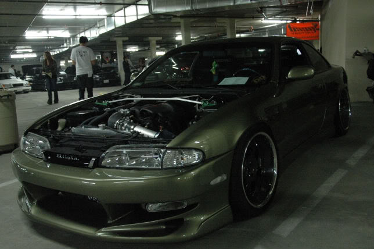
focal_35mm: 37
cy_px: 135
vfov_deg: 35.8
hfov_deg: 51.9
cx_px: 172
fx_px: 384
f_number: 3.8
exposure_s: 1/30
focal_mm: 22
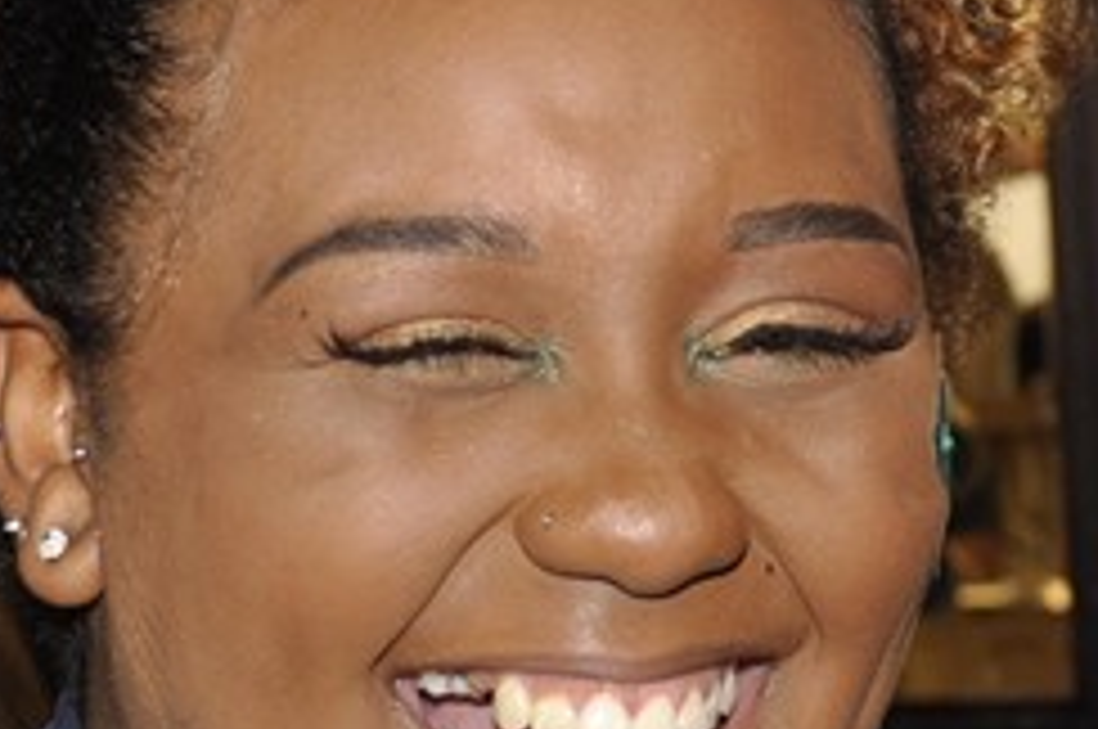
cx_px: 342
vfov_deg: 10.1
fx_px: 4112
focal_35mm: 135
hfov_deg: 15.2
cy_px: 657
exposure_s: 1/60
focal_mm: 22
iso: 400
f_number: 3.8
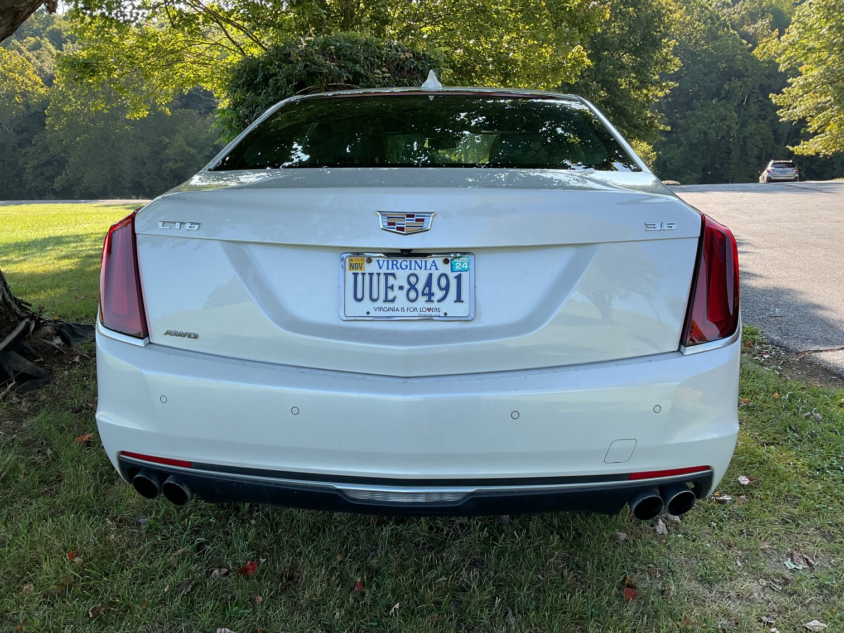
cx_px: 422
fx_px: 707
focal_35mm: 29
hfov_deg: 61.7
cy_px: 316
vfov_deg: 48.2
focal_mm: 3
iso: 16
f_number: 1.8
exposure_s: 1/273
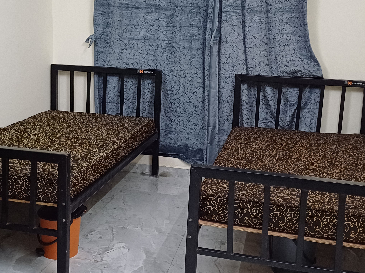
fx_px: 517
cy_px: 103
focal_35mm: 49
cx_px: 135
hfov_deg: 38.6
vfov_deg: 29.6
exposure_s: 1/33
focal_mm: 4.65
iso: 500
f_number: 1.8
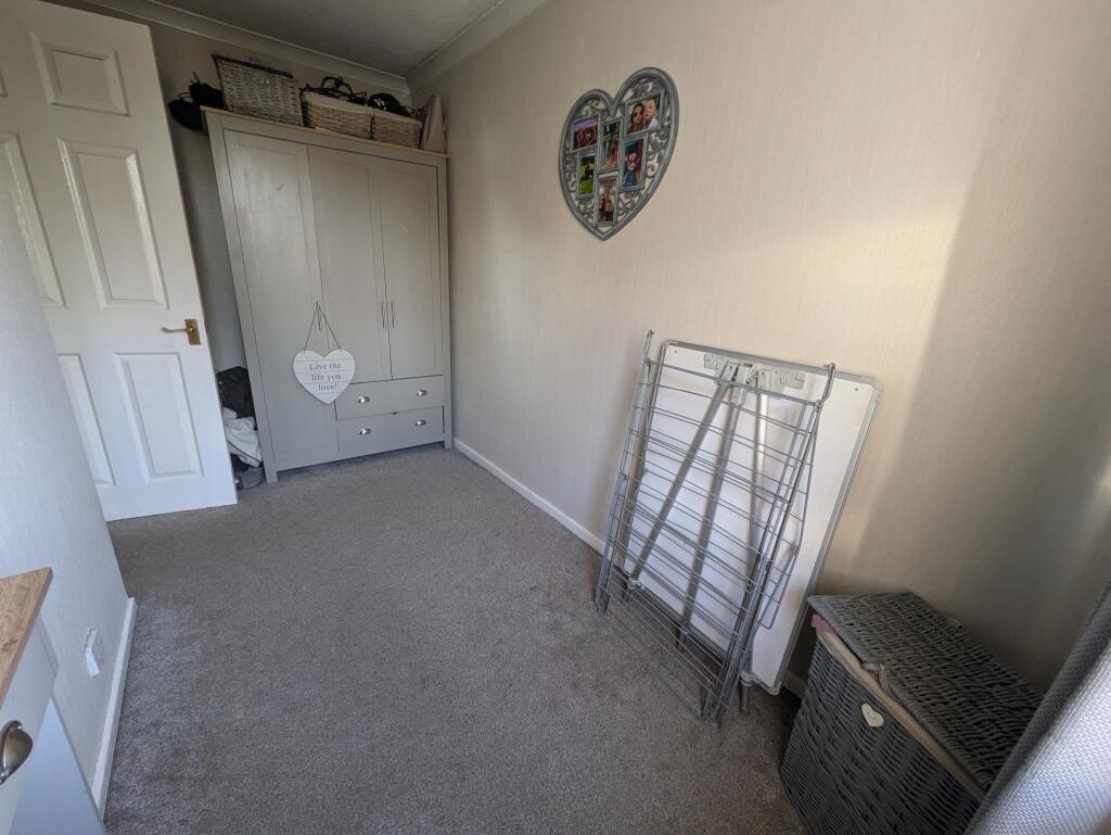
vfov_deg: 85.7
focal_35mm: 14
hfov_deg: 102.0
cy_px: 418
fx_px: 450
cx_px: 556
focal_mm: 1.83
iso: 311
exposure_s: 1/33.3
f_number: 2.2
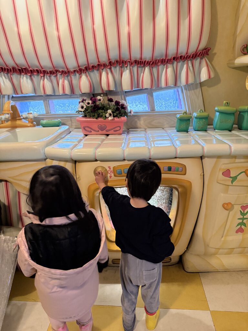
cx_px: 124
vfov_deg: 71.6
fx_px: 229
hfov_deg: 56.8
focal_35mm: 24
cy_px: 166
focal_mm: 6.76
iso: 800
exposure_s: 1/50
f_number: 1.78
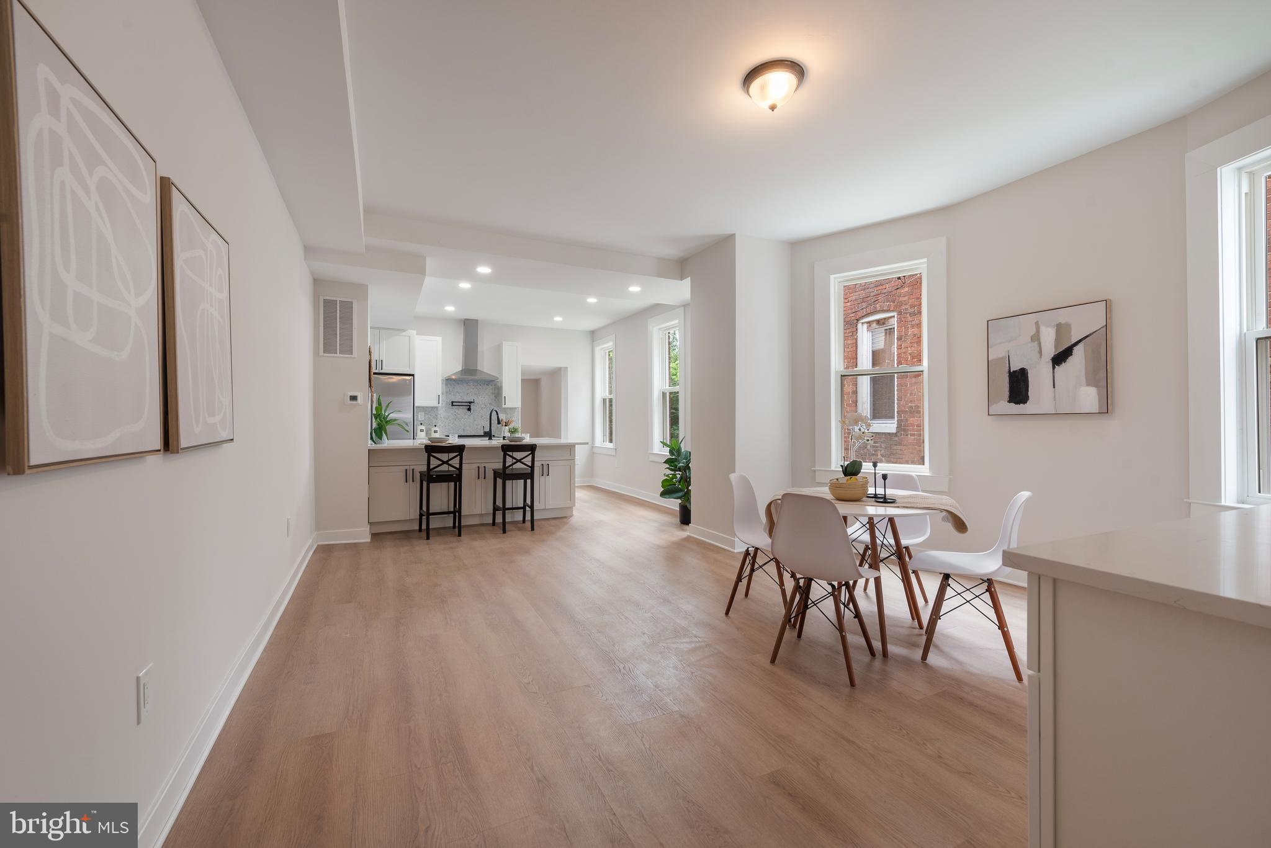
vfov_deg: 77.4
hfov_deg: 100.4
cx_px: 636
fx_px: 530
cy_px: 424
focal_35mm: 15
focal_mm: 15
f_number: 8
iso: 320
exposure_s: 1/25
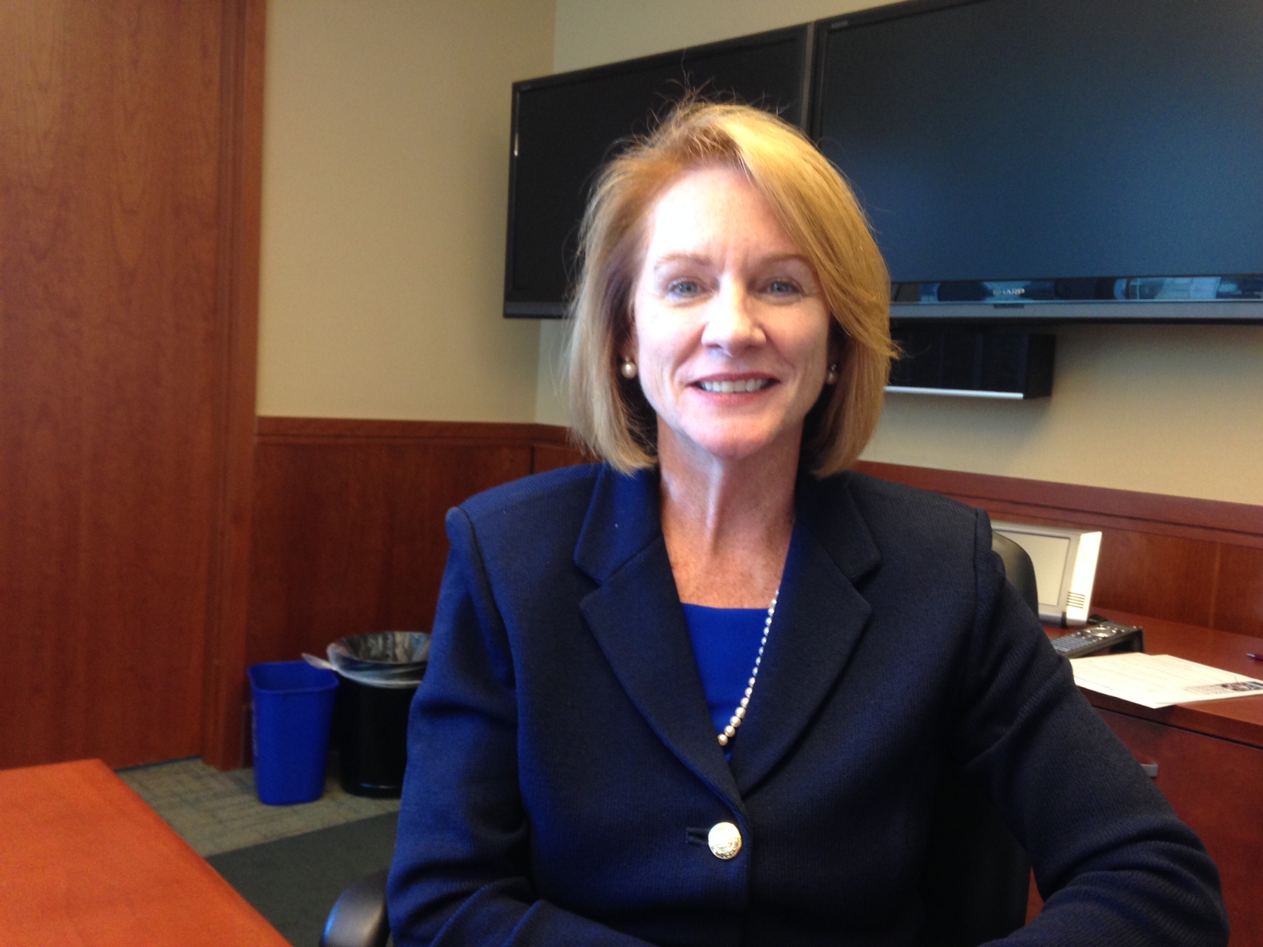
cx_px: 632
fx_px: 1204
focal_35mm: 33
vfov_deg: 42.9
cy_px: 474
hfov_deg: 55.4
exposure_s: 1/20
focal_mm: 4.12
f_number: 2.4
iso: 100
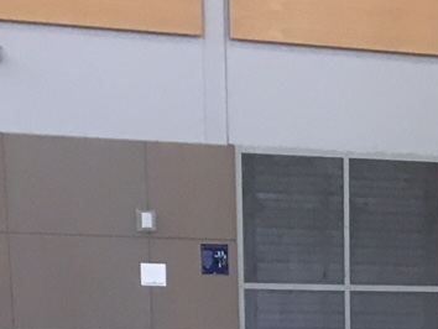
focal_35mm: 165
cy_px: 915
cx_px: 554
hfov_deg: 11.7
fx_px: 2089
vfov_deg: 8.0
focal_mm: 4.15
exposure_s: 1/30
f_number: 2.2
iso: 64
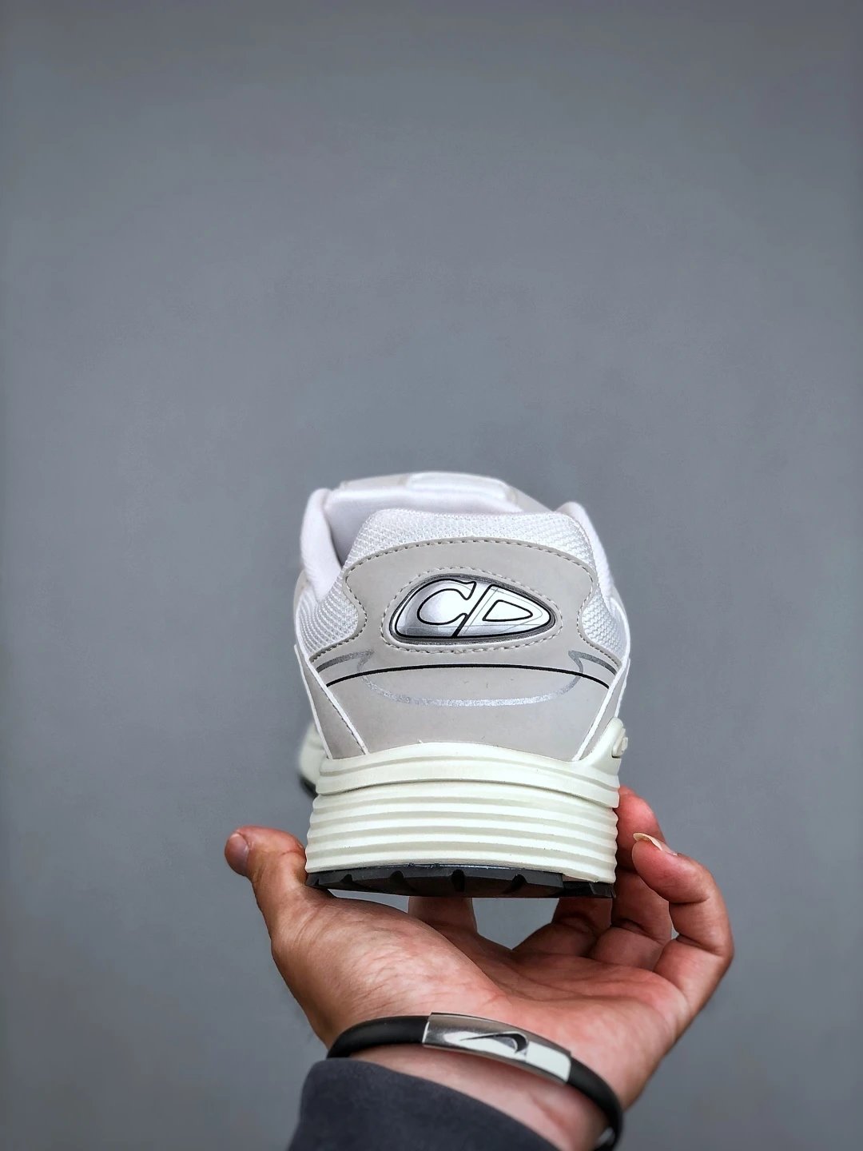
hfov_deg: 25.7
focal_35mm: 57
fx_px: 1895
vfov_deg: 33.8
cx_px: 432
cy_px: 576
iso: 32
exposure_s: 1/100
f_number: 2.8
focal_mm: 6.6
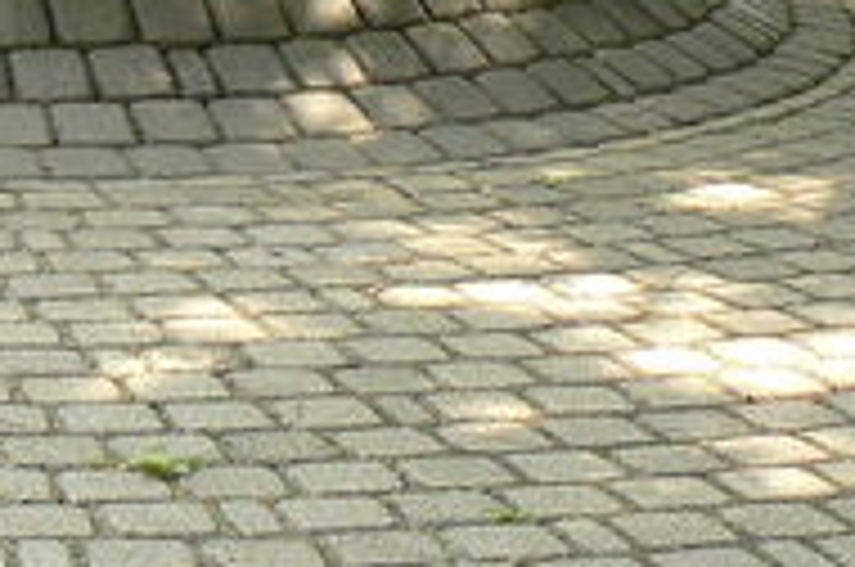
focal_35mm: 158
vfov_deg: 8.3
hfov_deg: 12.8
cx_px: -86
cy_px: -526
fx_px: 3746
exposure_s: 1/320
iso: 100
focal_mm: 6
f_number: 3.6
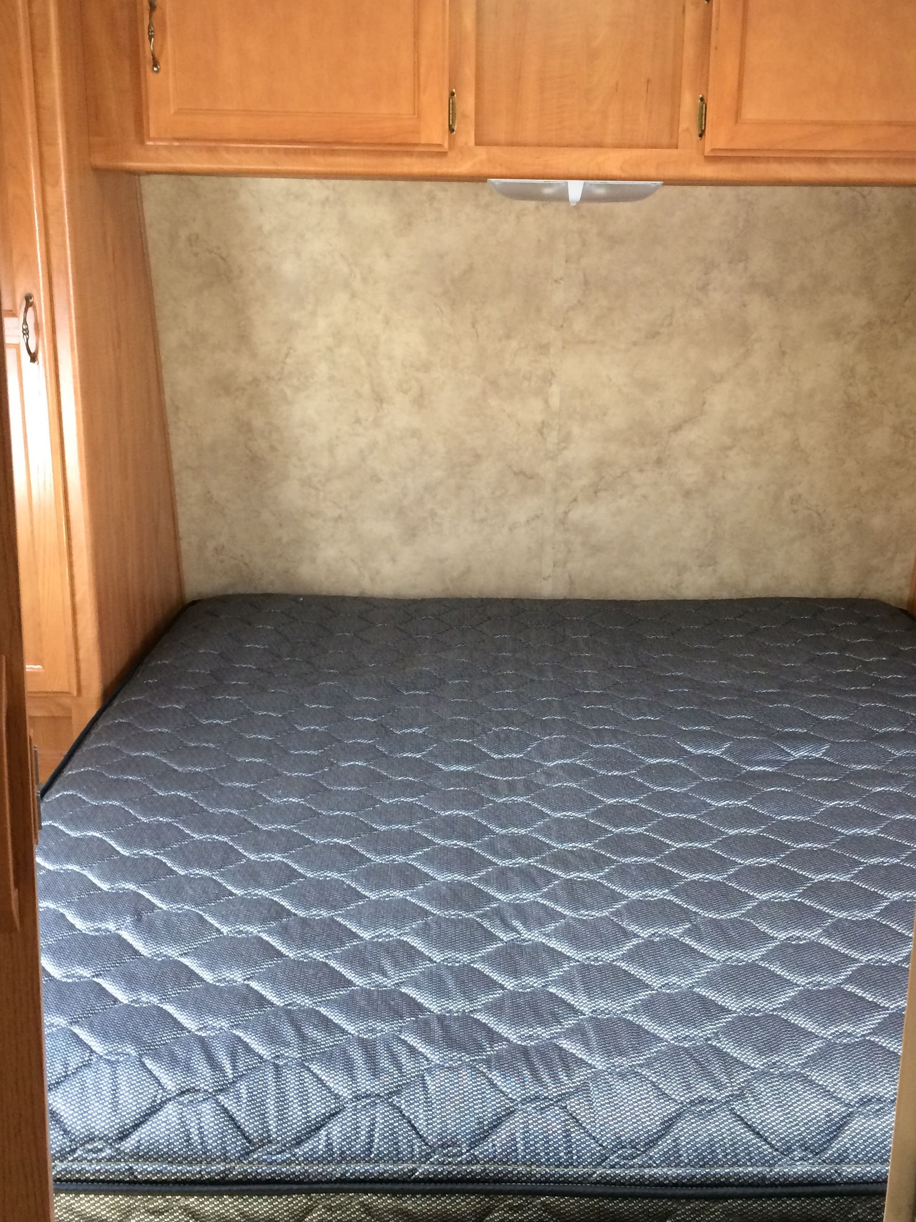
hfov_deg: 36.8
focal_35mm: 39
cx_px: 492
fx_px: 1376
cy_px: 619
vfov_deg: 47.9
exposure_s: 1/30
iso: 125
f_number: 2.2
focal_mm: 4.15
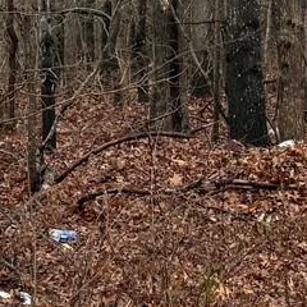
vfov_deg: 9.2
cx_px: 51
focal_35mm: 181
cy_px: -270
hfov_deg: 9.6
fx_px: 1816
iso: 160
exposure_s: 1/121
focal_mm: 6.76
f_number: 1.78
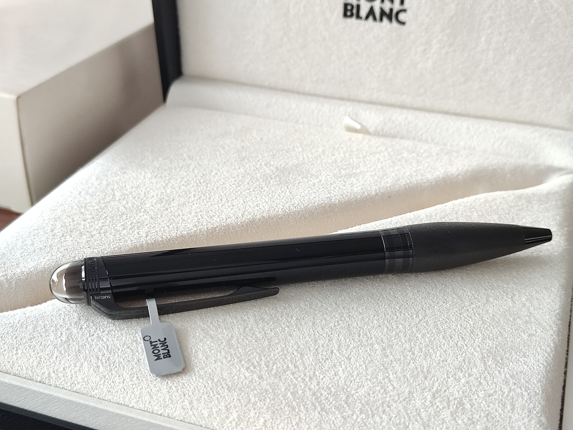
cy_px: 215
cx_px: 286
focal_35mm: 24
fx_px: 397
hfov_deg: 71.6
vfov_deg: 56.8
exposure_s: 1/120
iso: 451
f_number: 1.88
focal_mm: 5.59
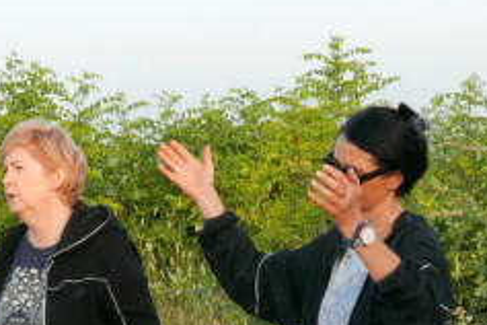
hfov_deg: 24.7
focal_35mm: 80
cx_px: 421
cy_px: 332
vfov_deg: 16.7
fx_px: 1082
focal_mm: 17.2
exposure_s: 1/80
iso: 400
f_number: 11
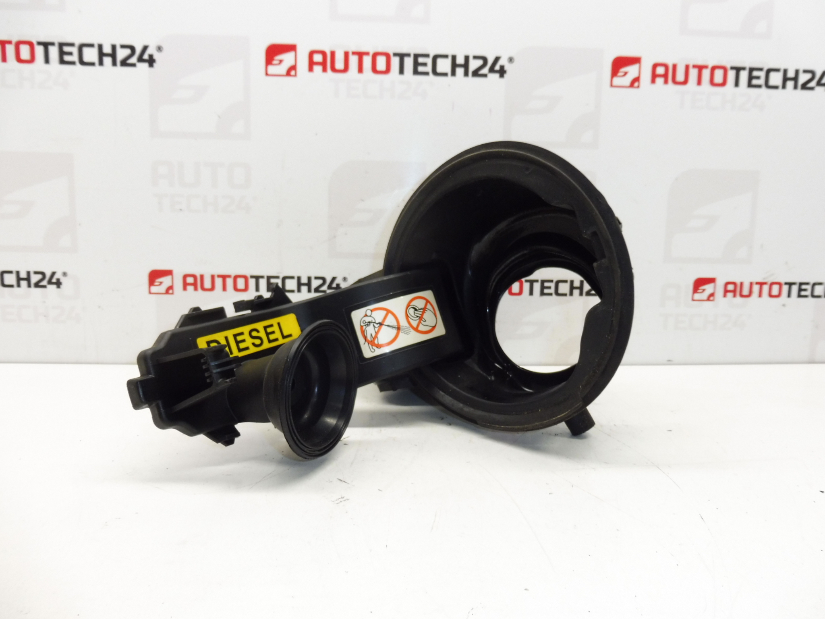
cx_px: 412
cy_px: 310
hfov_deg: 71.6
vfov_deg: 56.8
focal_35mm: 24
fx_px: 572
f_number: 3.5
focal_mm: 4.3
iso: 200
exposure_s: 1/60
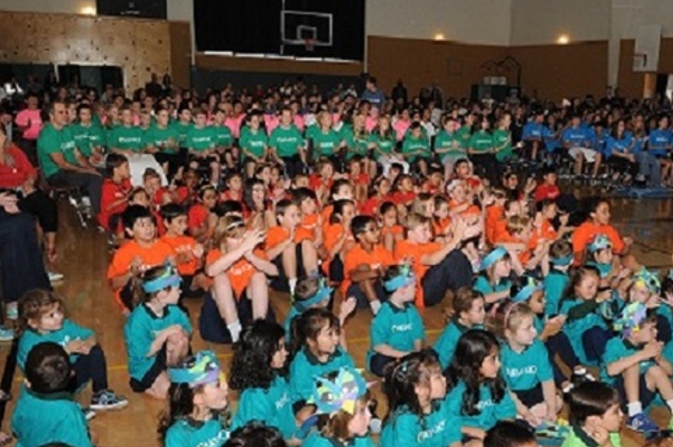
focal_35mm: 36
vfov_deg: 36.6
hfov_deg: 52.6
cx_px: 419
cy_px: 284
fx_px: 672
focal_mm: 24
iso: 1600
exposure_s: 1/60
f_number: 8
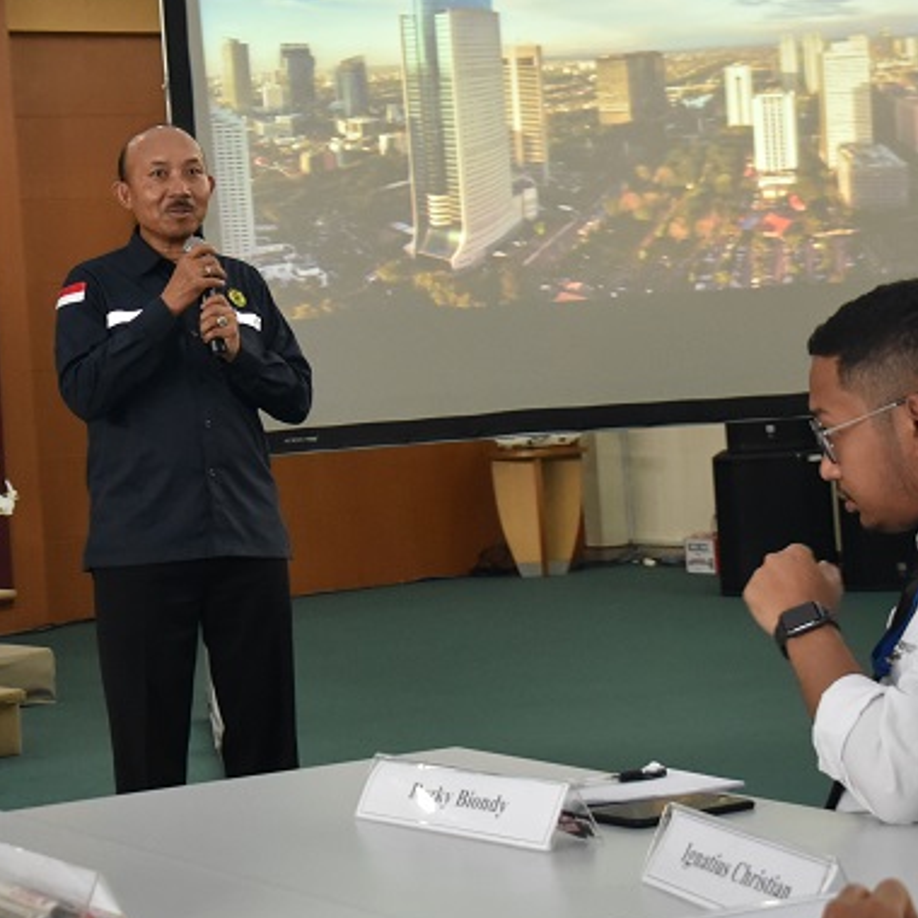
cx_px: 174
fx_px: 2550
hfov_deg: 20.2
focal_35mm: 85
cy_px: 364
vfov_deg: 20.4
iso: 3200
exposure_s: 1/80
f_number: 5.6
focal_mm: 38
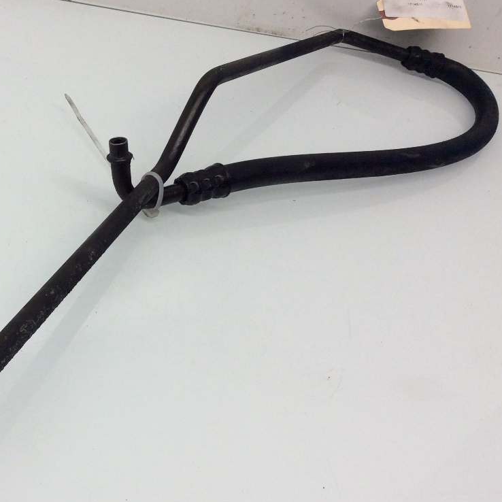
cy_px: 269
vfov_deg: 34.7
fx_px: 804
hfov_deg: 33.6
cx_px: 98
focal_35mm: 49
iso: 50
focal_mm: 3.3
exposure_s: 1/120
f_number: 2.4
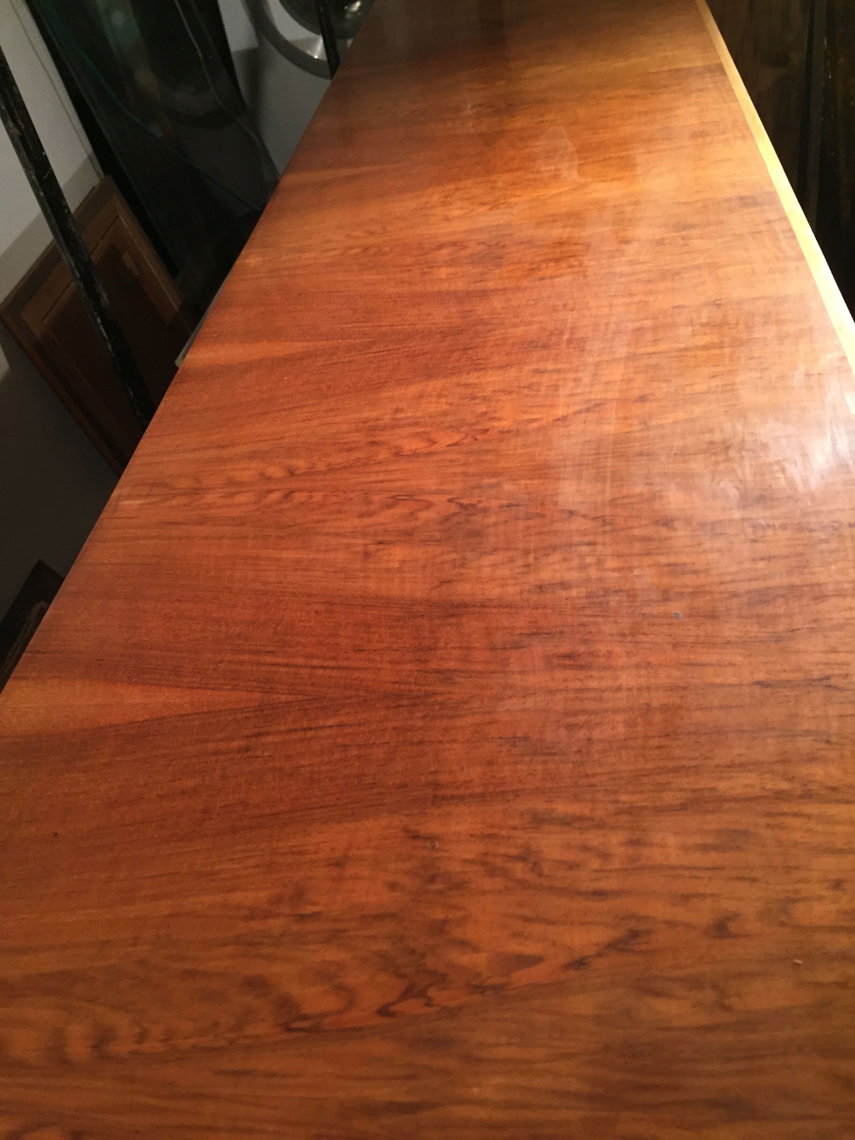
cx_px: 428
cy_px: 570
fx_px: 955
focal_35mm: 29
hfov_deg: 48.2
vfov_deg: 61.7
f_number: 2.2
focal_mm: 4.15
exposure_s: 1/33
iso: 160
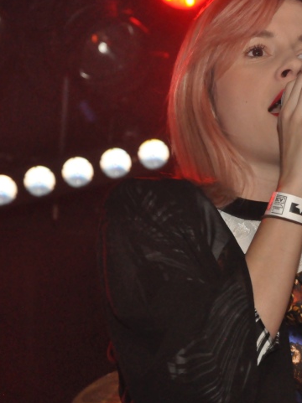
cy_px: 207
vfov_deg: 9.7
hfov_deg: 7.3
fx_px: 2374
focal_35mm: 204
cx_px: 294
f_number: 8
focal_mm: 85
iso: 3200
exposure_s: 1/60
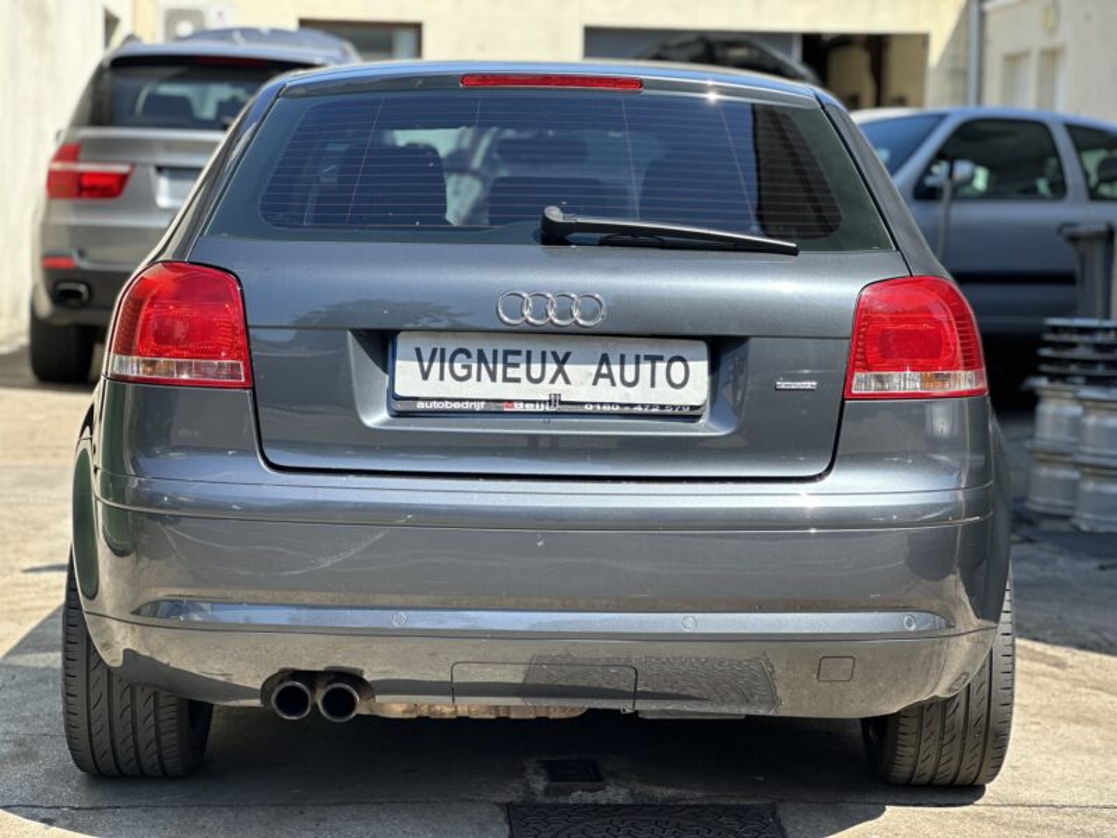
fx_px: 2485
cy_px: 419
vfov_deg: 19.1
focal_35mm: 77
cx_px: 558
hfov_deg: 25.3
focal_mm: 9
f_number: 2.8
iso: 25
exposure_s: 1/254
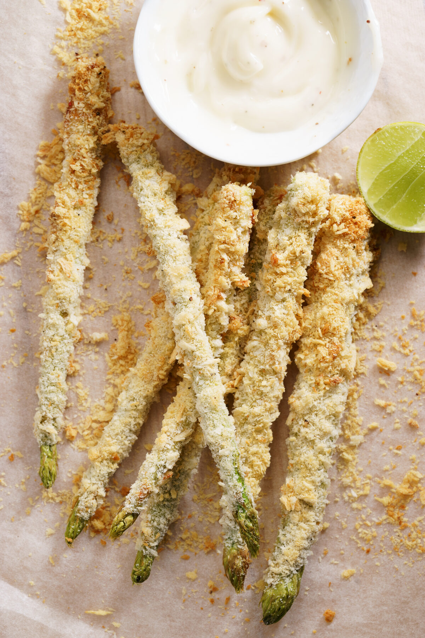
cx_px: 212
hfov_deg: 15.2
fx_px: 1594
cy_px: 319
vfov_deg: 22.6
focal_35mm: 90
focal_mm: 90
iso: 125
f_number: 8
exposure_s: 1/125
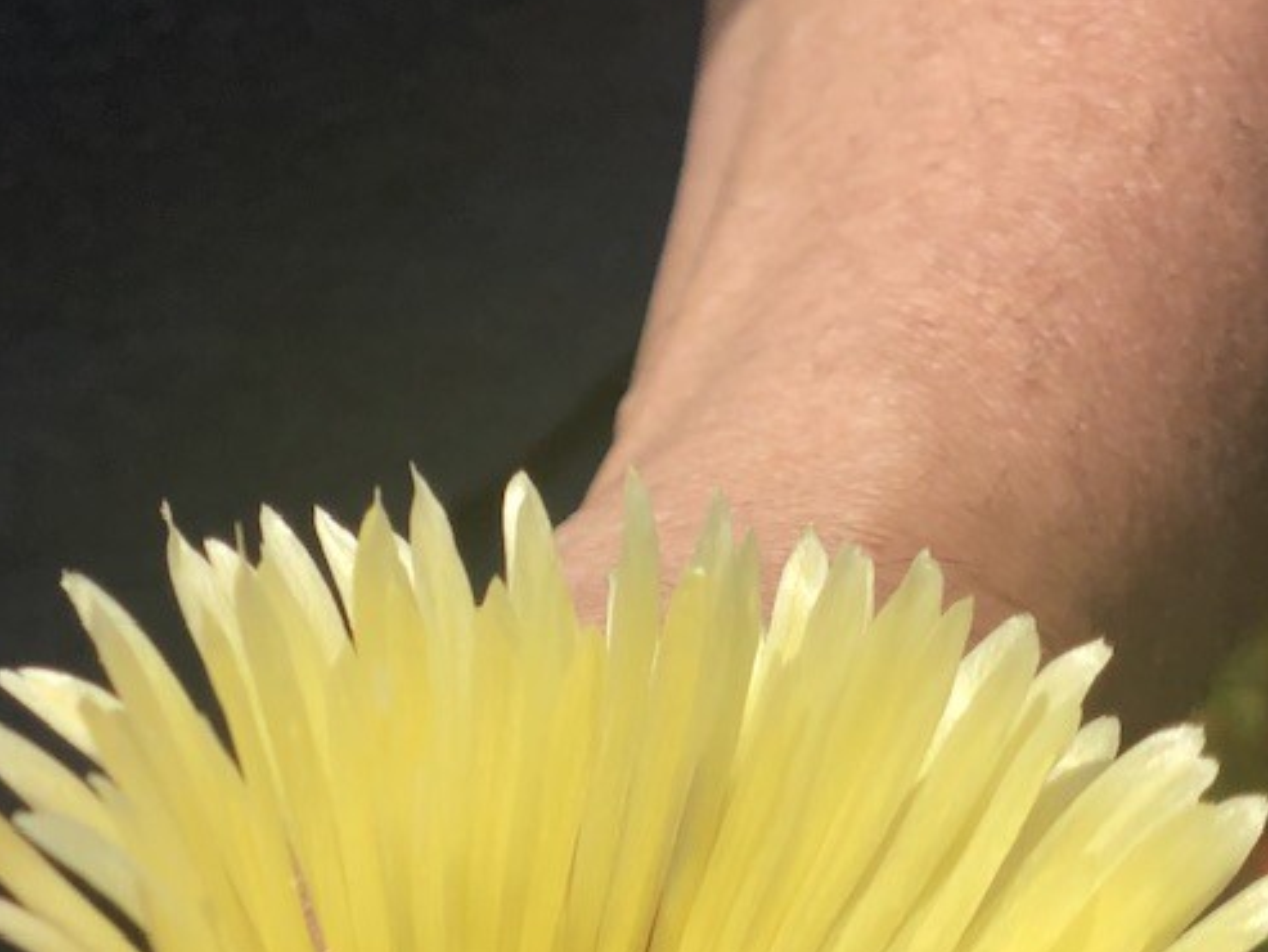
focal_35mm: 135
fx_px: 4946
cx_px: -152
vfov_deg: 10.9
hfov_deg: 14.3
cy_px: 926
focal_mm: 6
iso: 16
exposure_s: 1/1333
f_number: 2.4
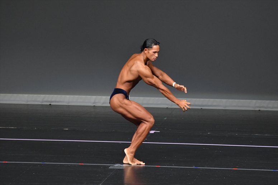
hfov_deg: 6.5
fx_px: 2431
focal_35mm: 315
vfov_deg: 4.4
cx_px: 139
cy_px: 92
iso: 4000
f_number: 5.6
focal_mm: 210
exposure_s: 1/400
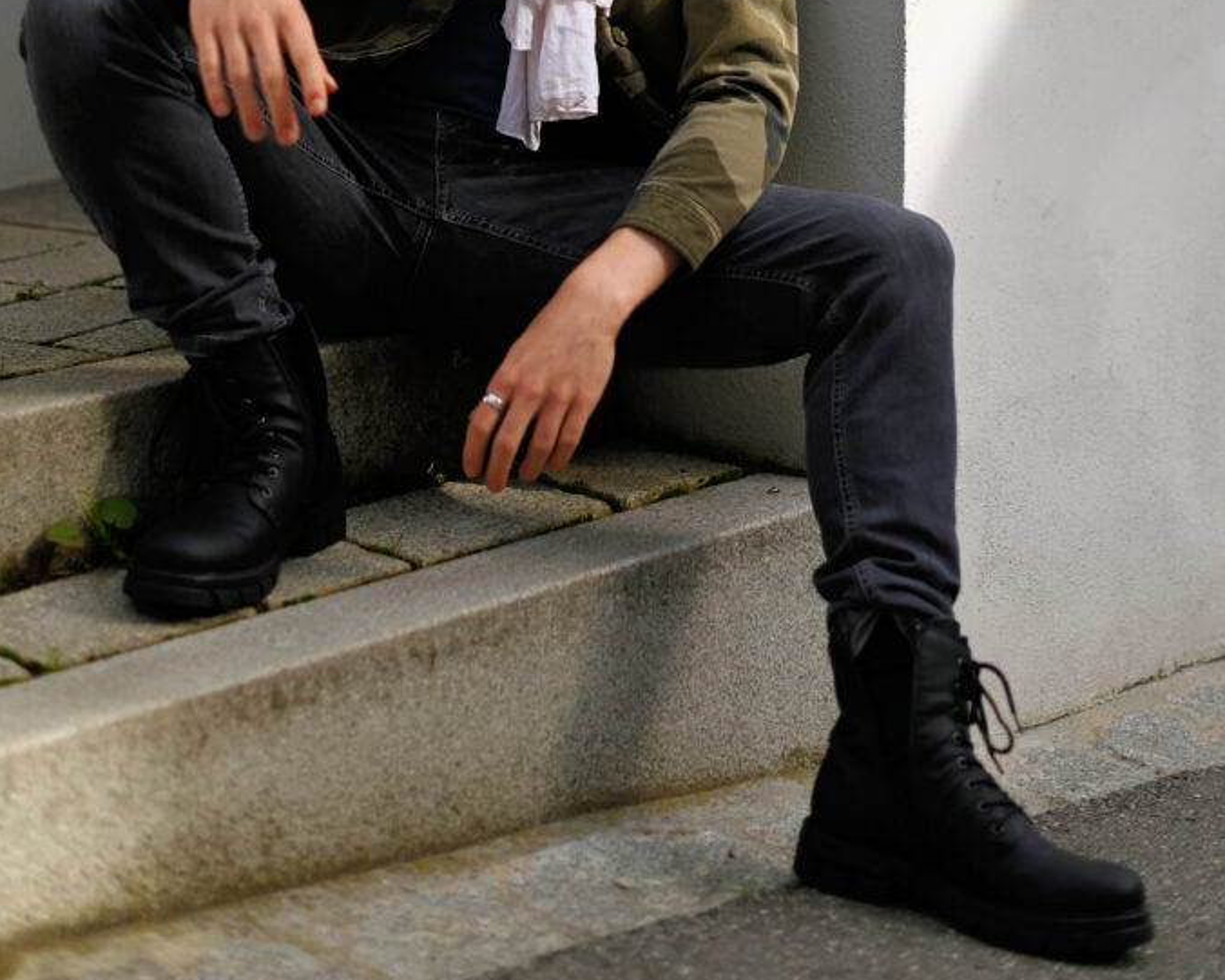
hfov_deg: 26.8
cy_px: 94
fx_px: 2574
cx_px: 612
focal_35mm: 71
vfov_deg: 21.1
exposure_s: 1/2500
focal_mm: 50
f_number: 2
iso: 79
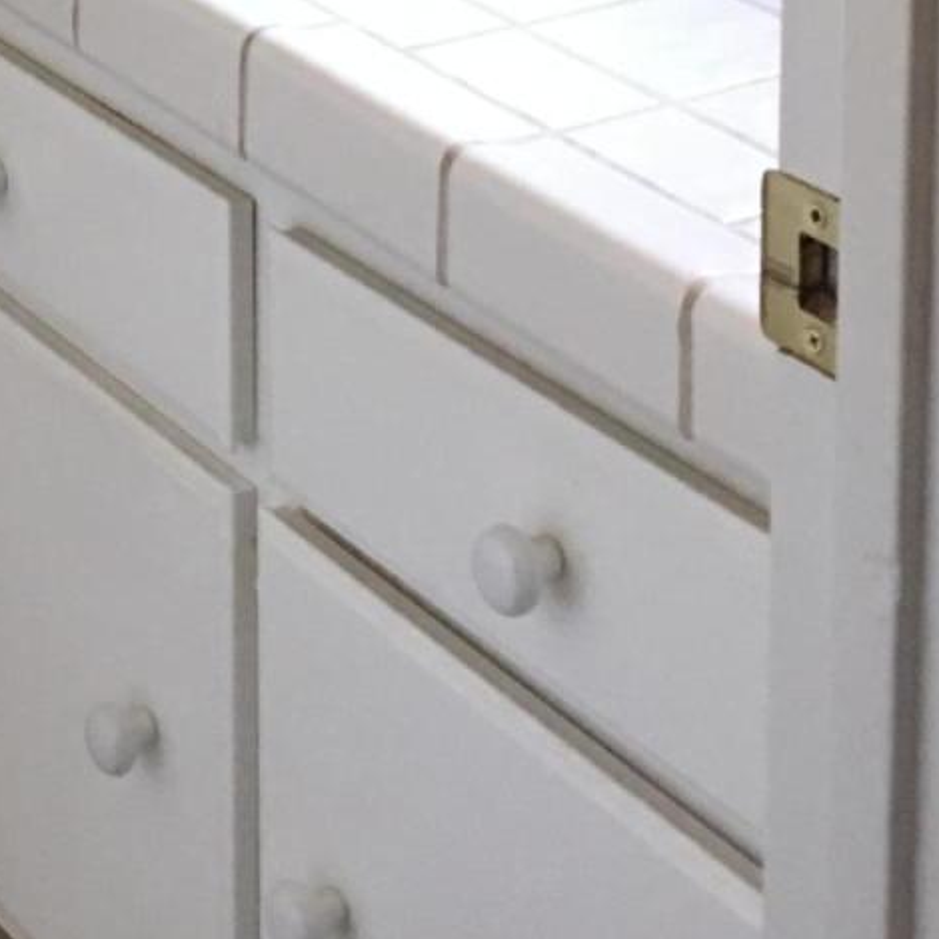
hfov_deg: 15.9
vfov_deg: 14.6
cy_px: -561
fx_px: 3345
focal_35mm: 109
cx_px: 176
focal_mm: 4.15
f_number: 2.2
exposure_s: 1/15
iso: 100
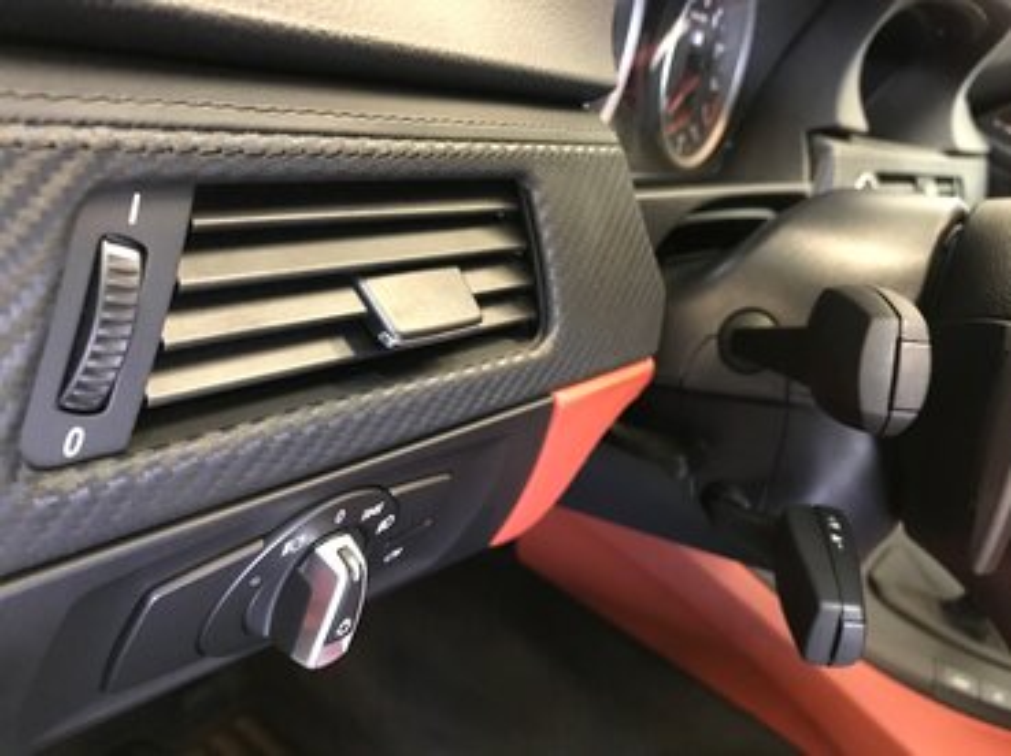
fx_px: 817
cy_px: 378
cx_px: 506
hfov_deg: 63.5
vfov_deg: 49.7
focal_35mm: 28
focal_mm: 3.99
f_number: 1.8
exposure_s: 1/6
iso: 100
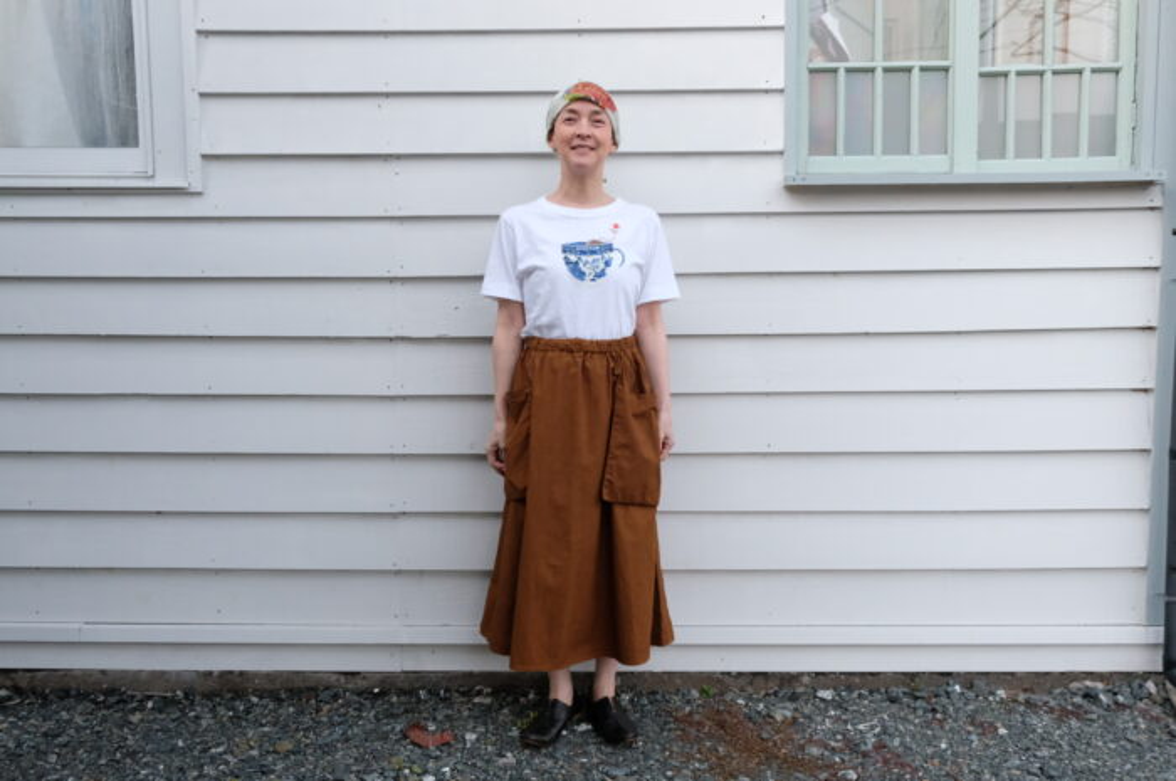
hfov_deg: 63.7
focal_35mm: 29
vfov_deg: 44.9
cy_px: 390
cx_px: 588
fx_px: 946
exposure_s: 1/100
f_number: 3.2
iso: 3200
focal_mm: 19.6
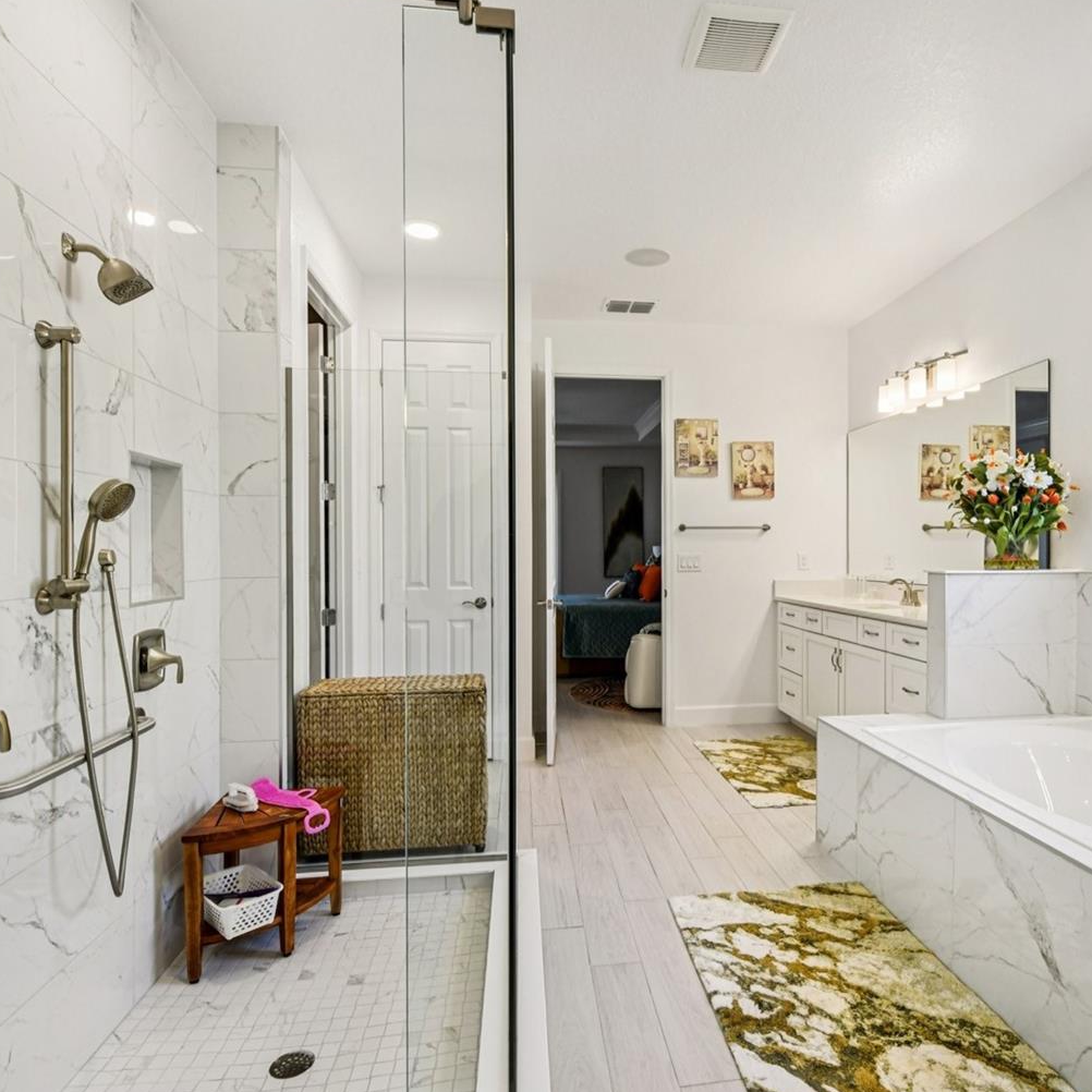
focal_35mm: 19
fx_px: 678
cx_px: 645
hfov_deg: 77.0
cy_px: 570
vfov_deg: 77.6
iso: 400
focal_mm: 14
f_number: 8
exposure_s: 1/30
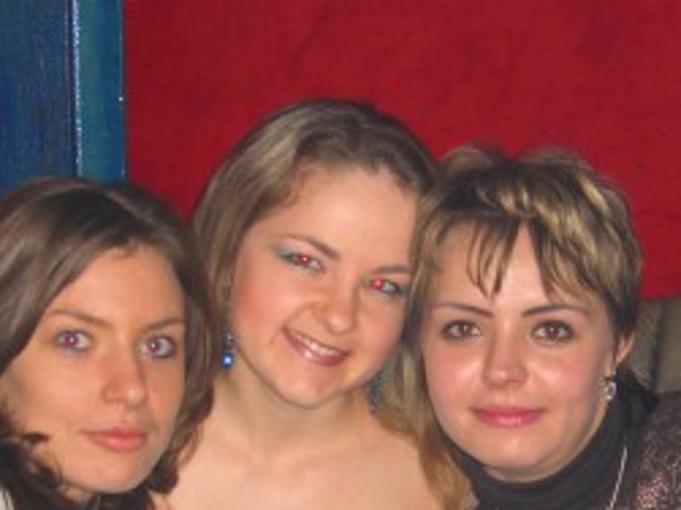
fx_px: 2163
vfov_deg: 13.4
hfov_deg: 17.9
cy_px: 434
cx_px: 429
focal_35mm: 110
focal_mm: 9.5
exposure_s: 1/60
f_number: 3.1
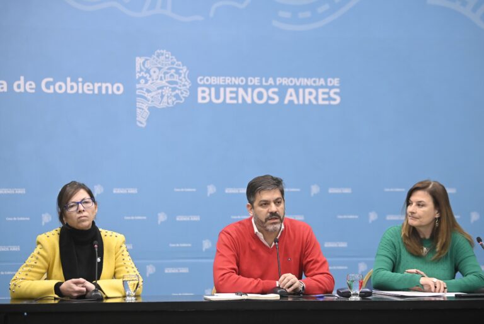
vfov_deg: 10.2
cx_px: 242
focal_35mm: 135
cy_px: 162
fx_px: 1817
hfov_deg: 15.2
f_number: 3.5
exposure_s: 1/400
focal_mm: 135
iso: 4000
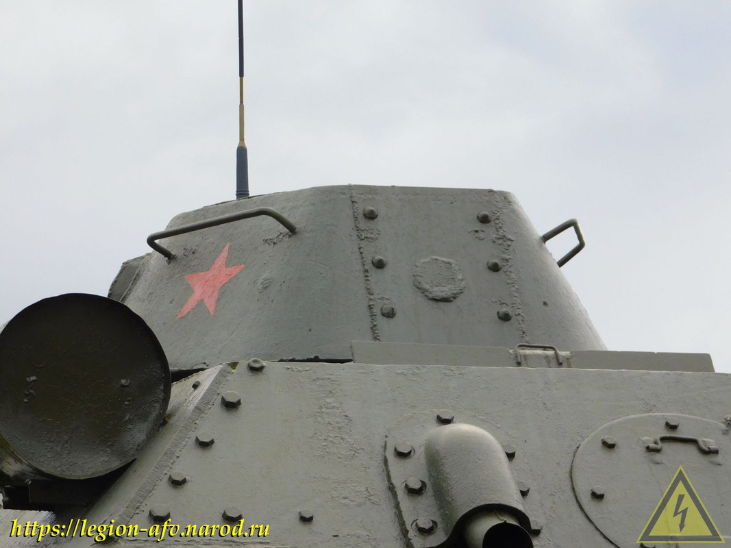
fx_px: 2829
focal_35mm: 134
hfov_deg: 14.7
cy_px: 274
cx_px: 366
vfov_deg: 11.1
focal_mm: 23.7
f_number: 5
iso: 125
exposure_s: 1/320
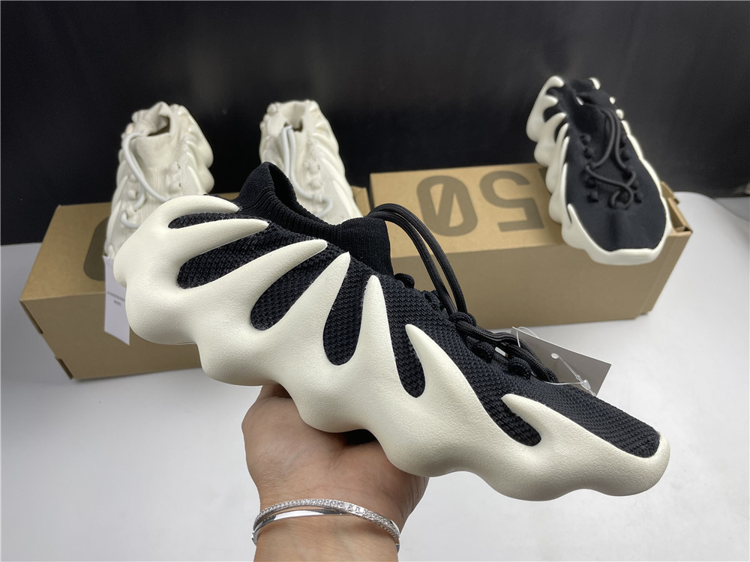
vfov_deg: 53.1
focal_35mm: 26
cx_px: 375
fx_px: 563
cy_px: 281
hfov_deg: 67.3
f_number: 1.6
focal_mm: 4.2
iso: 50
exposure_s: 1/100
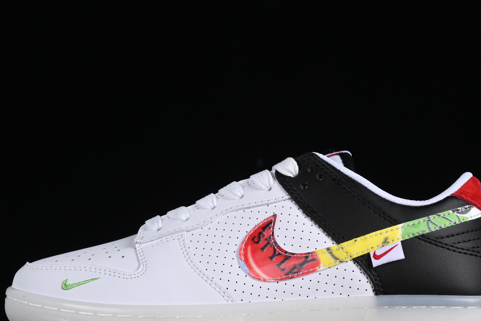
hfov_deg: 18.1
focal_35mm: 113
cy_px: 201
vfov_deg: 12.1
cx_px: 265
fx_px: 1510
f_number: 8
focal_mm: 50
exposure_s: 1/80
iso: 160
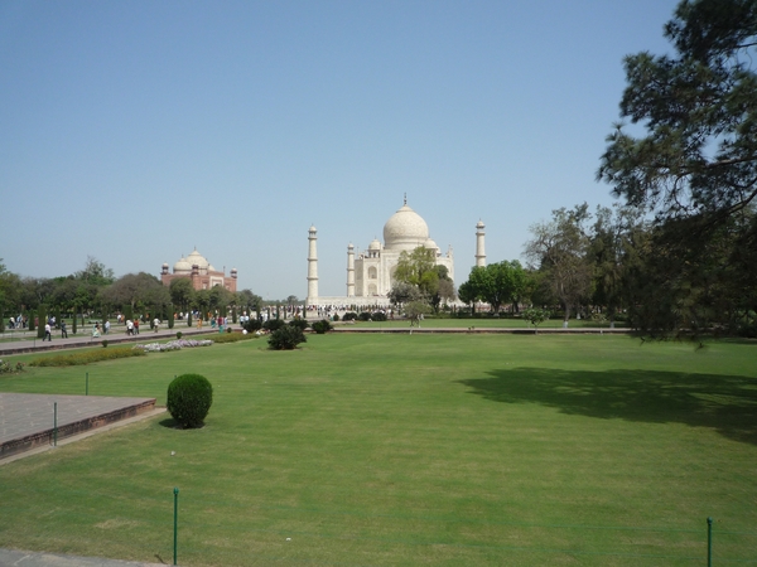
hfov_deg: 69.4
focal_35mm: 25
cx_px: 378
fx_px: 547
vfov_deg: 54.9
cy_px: 284
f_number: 4.5
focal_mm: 4.4
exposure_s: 1/800
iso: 100
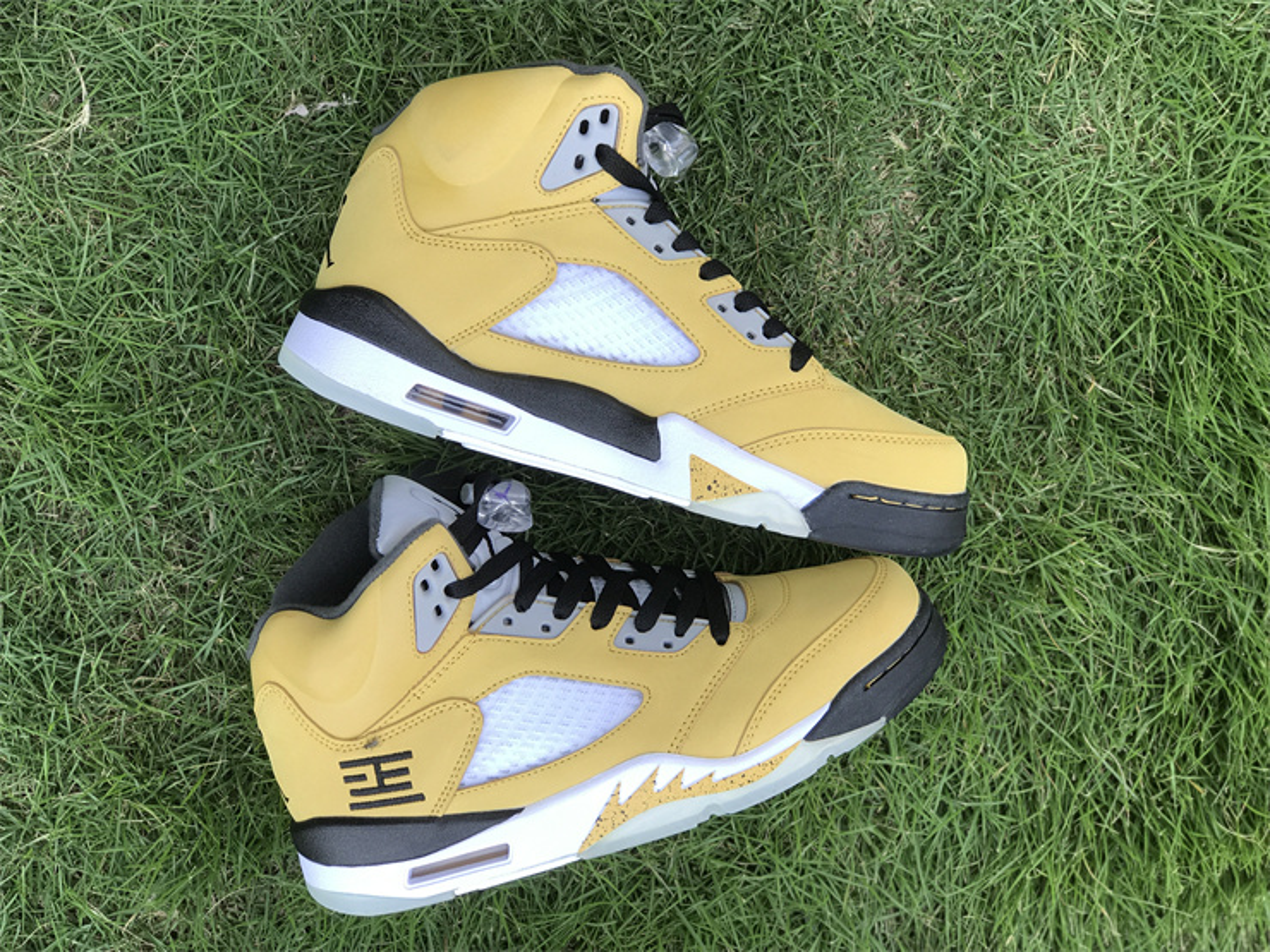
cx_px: 635
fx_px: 2091
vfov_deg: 25.7
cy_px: 476
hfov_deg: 33.8
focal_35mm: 57
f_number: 2.8
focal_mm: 6.6
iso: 20
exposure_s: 1/116
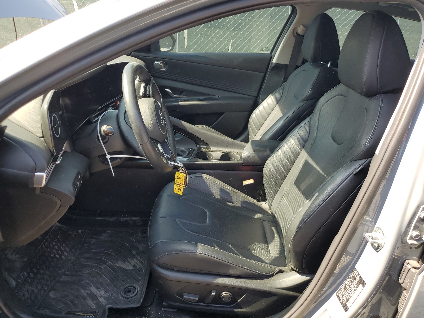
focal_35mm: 26
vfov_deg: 53.1
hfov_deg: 67.3
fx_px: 318
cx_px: 212
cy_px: 159
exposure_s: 1/357
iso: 50
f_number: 1.5
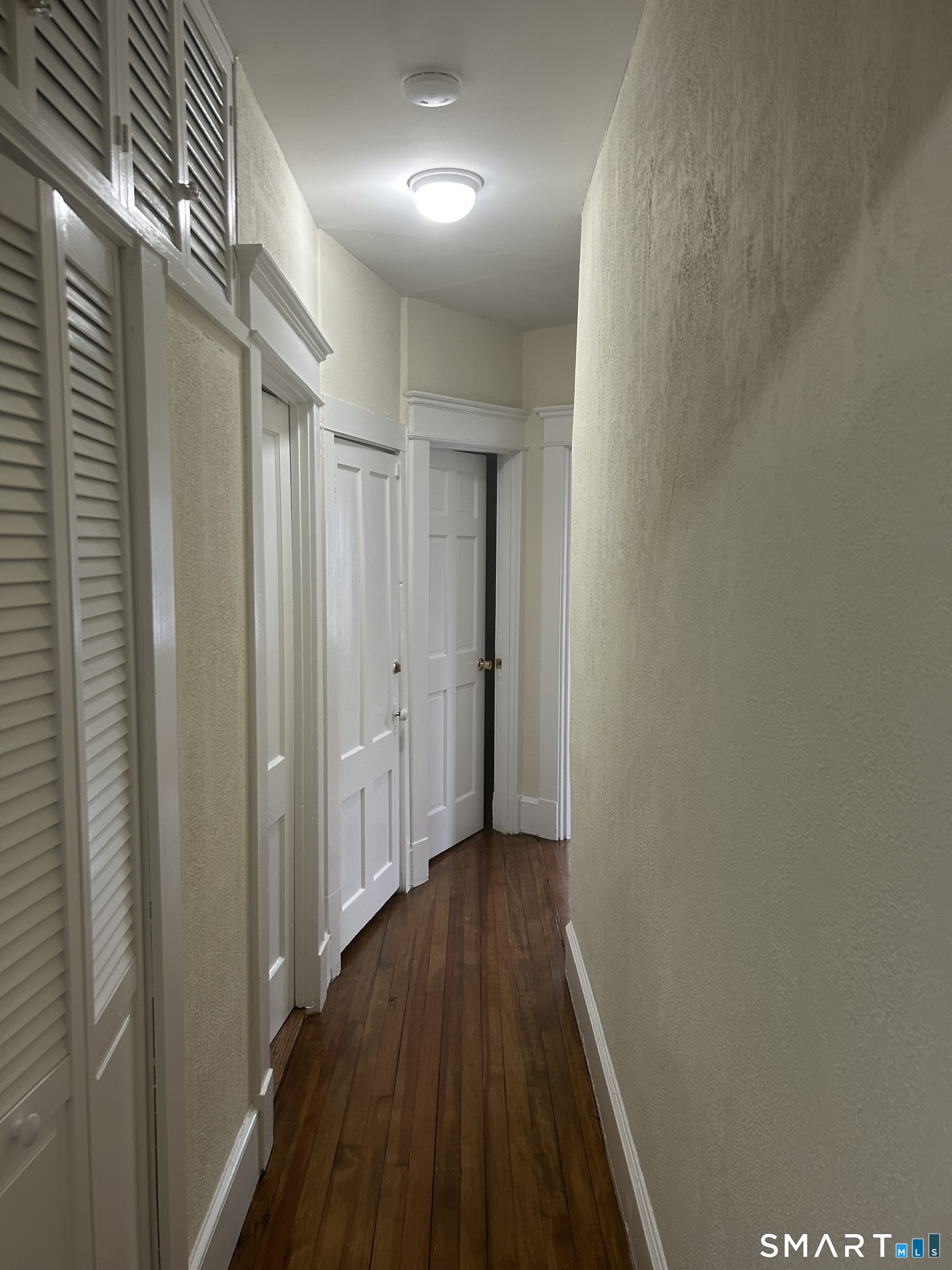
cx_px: 476
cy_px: 635
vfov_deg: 67.3
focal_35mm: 26
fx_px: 953
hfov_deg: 53.1
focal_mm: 5.7
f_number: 1.5
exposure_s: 1/60
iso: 125
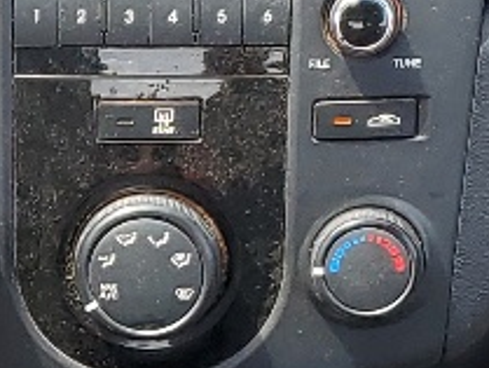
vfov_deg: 7.4
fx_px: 2813
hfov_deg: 9.8
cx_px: -96
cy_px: 492
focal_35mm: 199
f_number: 1.5
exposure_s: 1/385
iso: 50
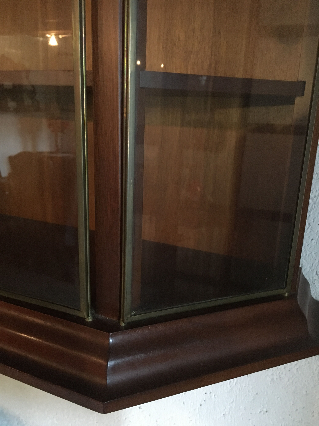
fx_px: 356
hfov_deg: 48.2
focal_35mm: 29
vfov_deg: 61.7
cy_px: 213
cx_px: 160
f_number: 2.2
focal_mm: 4.15
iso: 500
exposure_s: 1/17
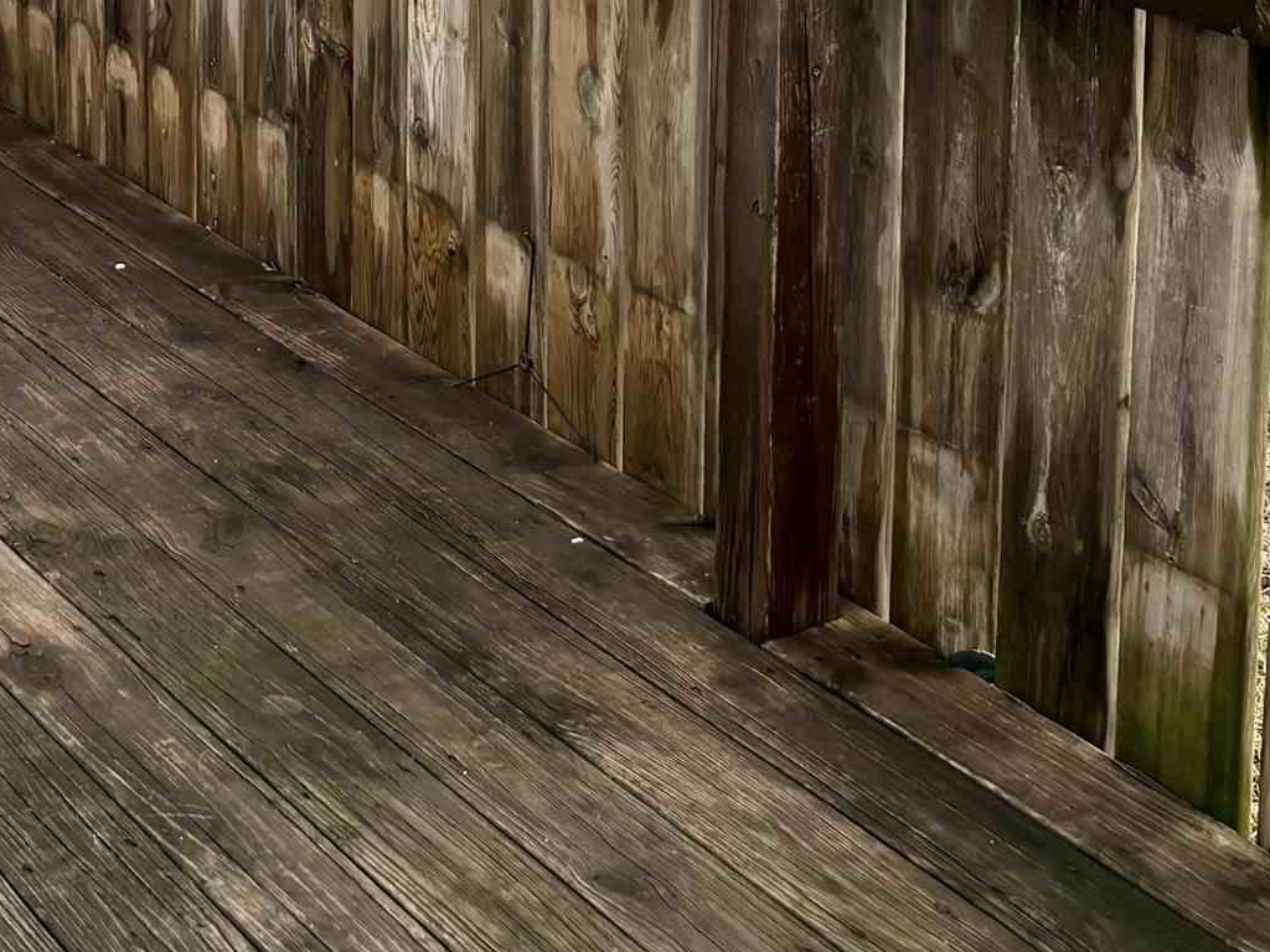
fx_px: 2862
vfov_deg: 17.8
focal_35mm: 78
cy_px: -240
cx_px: 123
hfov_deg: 24.3
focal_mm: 5.96
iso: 50
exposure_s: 1/419
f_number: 1.6
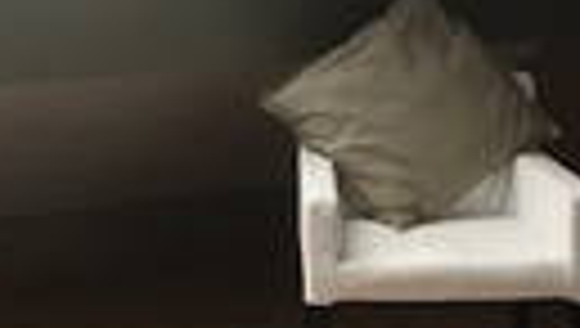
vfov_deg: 14.3
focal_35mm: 85
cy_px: 103
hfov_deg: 24.8
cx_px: 175
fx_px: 1309
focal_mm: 3.99
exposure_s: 1/33
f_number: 1.8
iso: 25
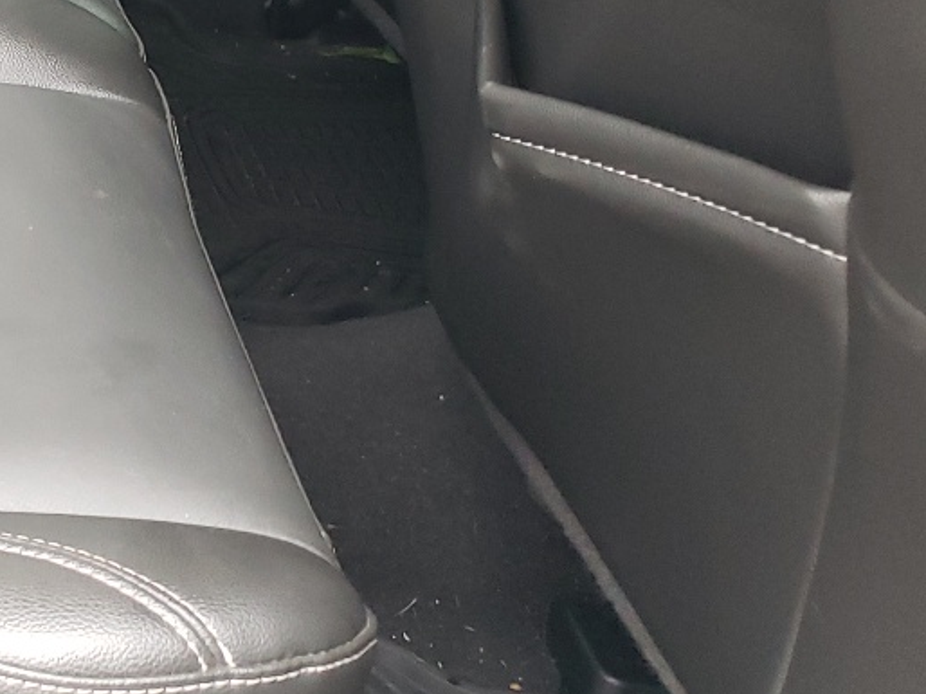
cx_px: -479
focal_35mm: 81
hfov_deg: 20.5
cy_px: -162
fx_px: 2166
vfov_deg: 17.3
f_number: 1.5
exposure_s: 1/60.2
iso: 196
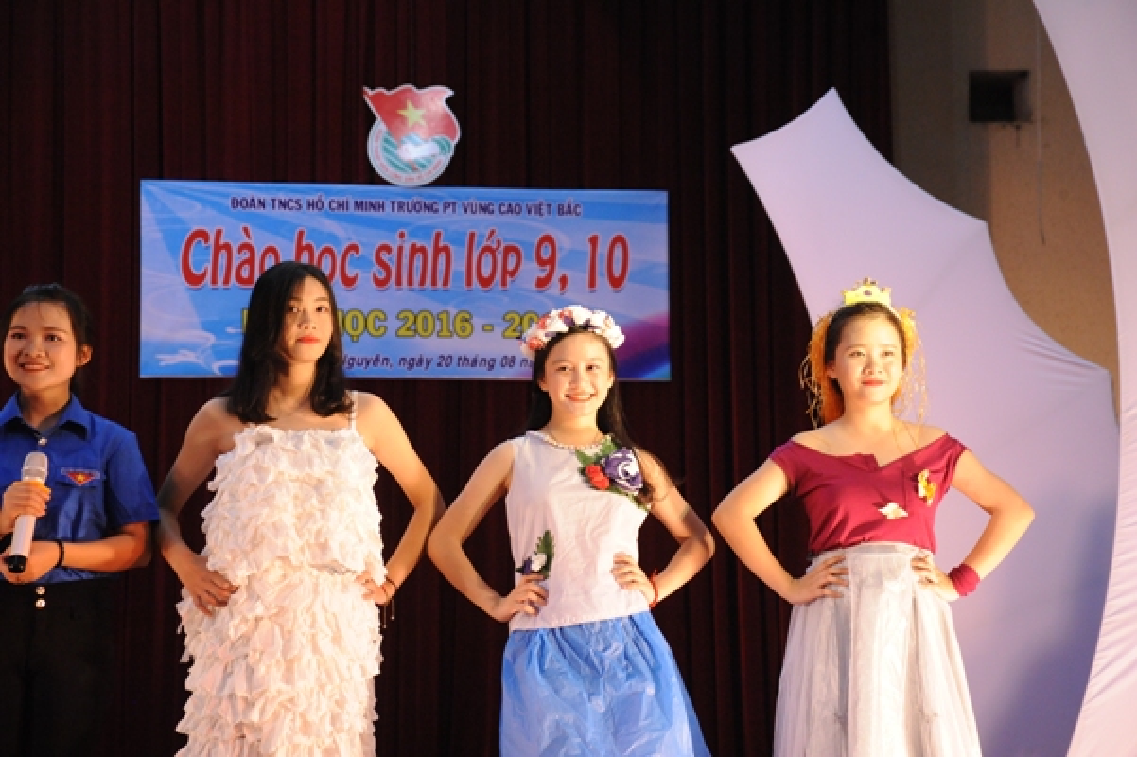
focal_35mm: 80
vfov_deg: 17.0
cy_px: 378
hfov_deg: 25.4
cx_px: 568
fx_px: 2525
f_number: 5.6
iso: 4000
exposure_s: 1/125
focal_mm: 80
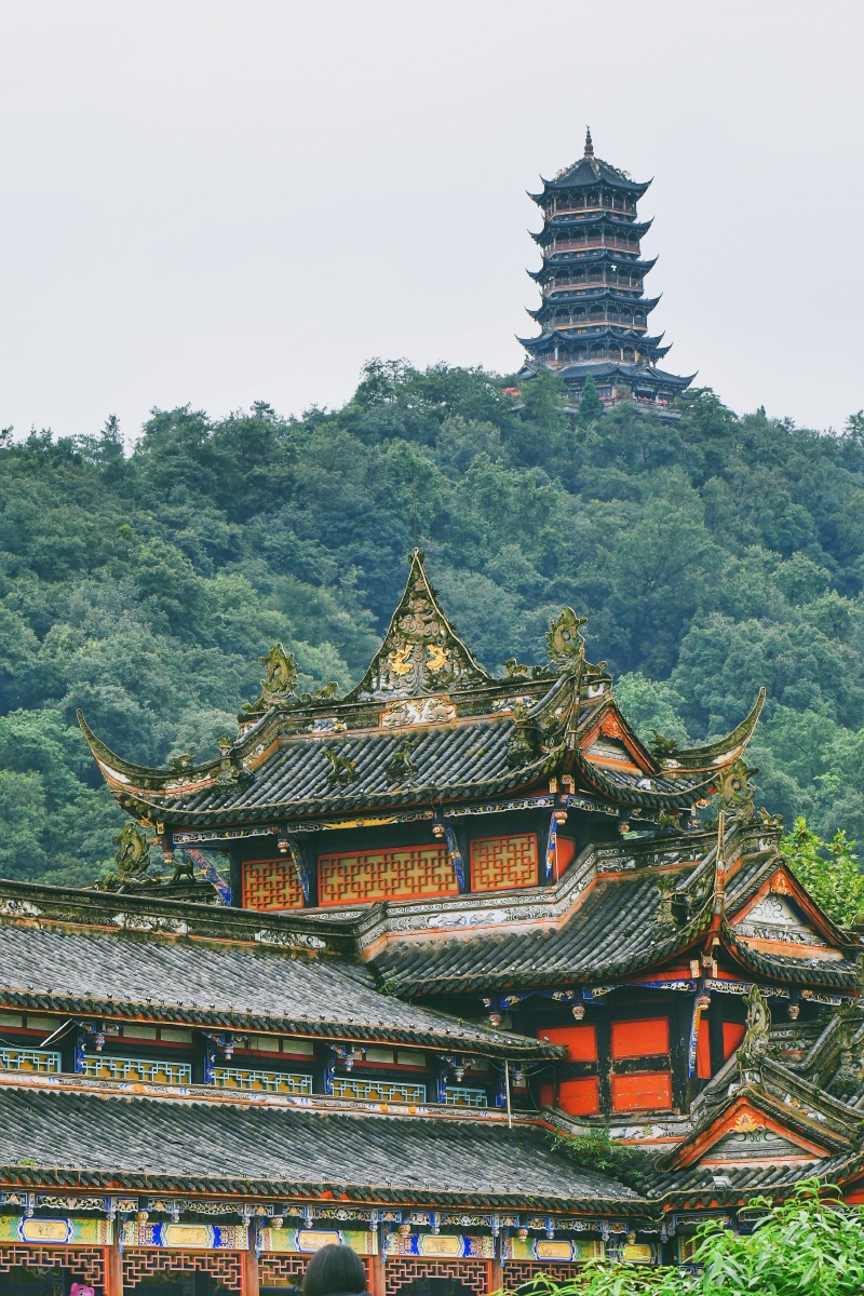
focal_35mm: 142
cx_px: 432
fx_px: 5112
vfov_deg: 14.4
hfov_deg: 9.7
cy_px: 648
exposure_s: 1/125
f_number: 8
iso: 900
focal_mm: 95
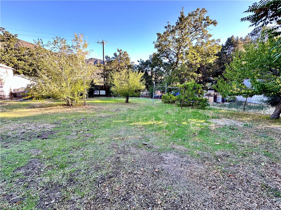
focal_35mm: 14
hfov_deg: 102.1
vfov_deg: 85.7
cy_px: 105
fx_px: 114
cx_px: 140
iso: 50
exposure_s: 1/99
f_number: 2.2
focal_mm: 2.22
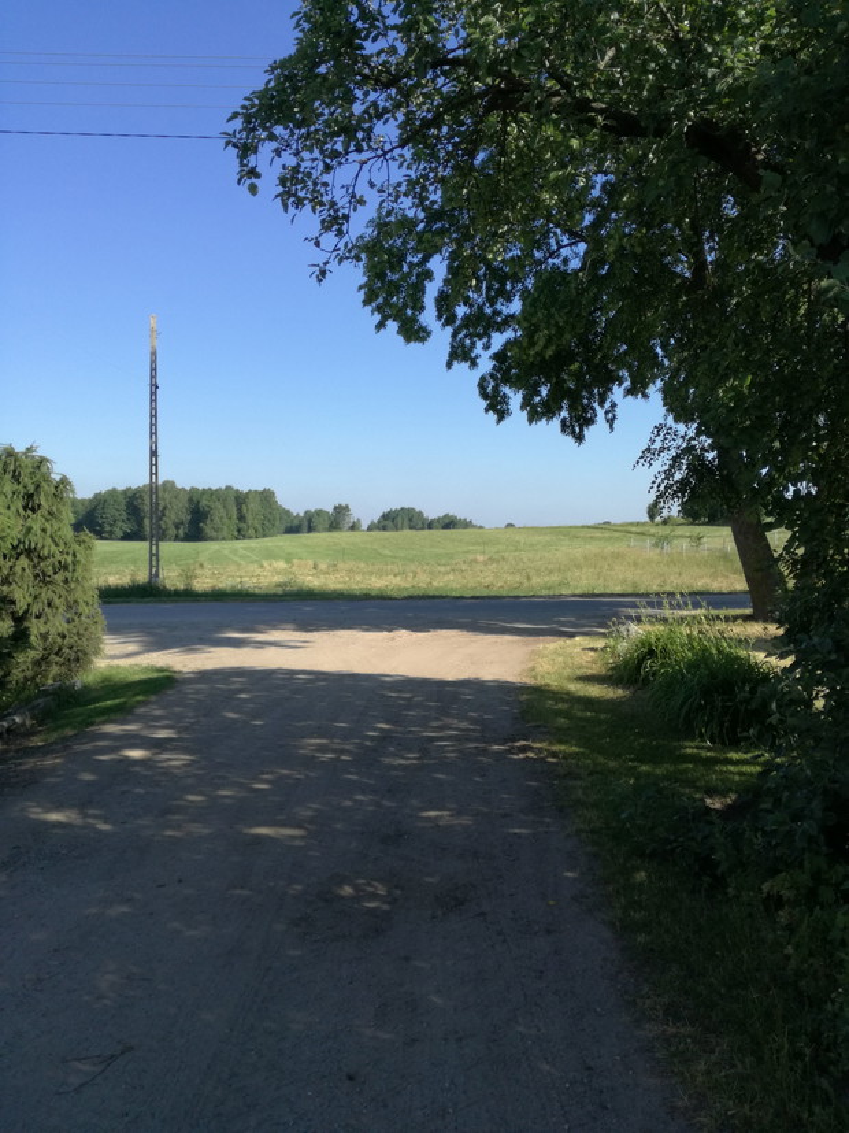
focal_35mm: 27
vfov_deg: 65.3
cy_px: 566
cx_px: 424
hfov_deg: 51.3
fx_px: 883
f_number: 2
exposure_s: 1/804
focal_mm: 3.79
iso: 50
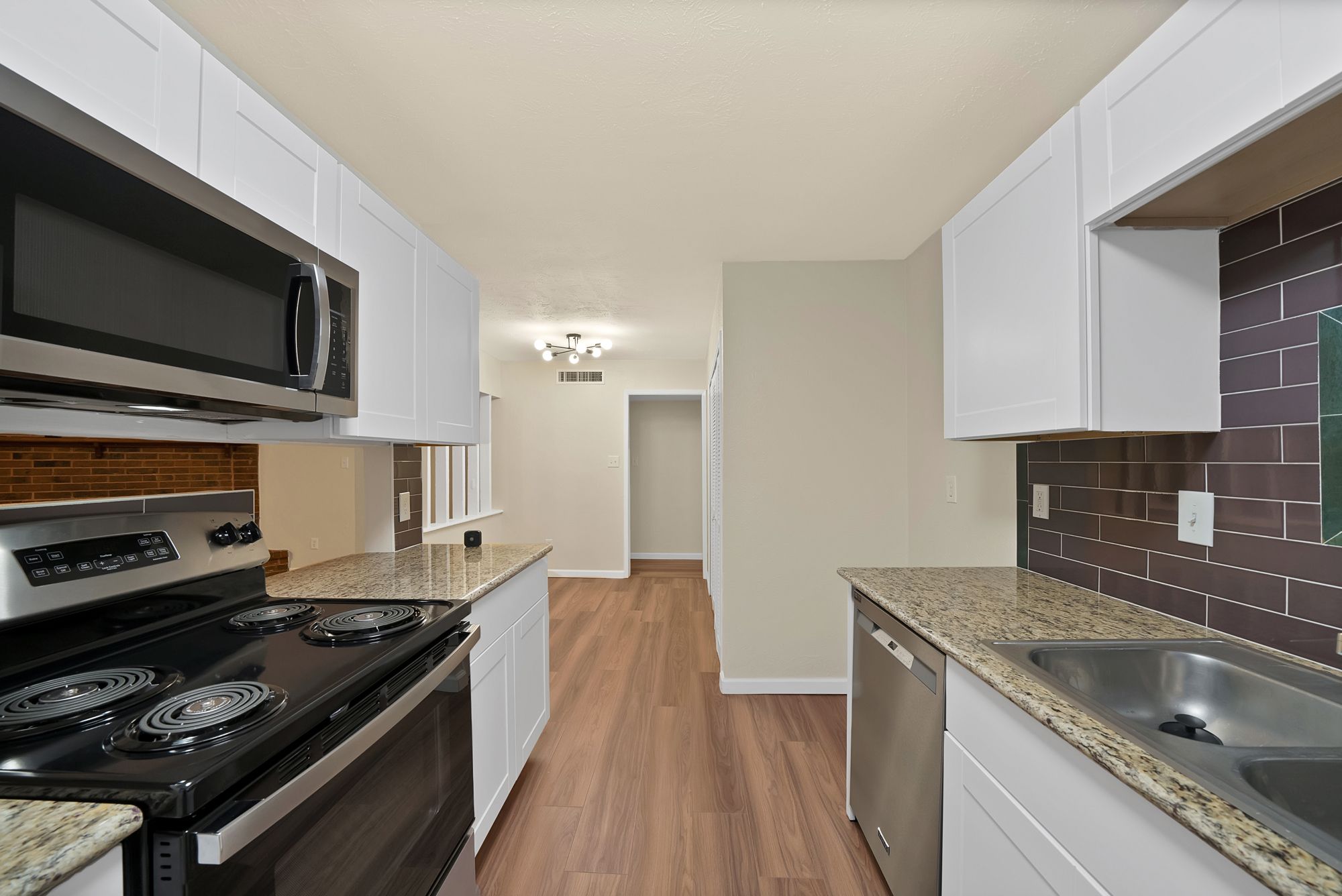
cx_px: 671
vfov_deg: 90.1
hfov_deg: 112.6
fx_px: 448
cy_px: 448
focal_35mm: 12
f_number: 9
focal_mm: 12
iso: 640
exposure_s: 1/4
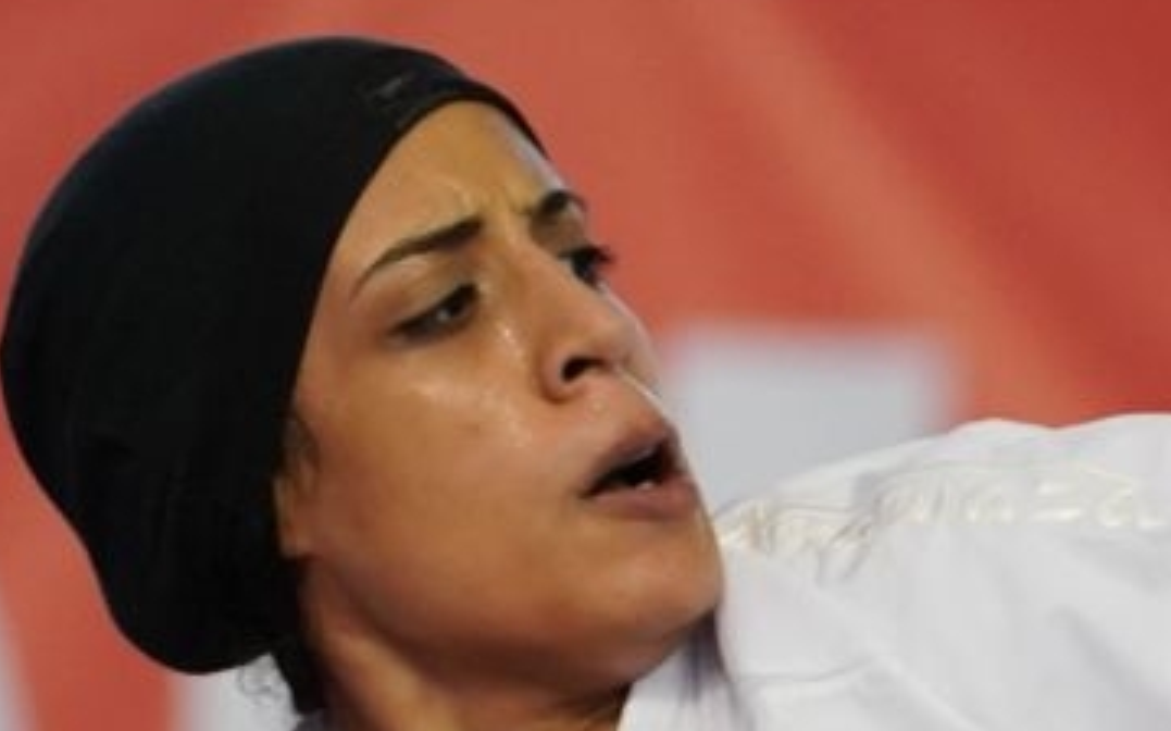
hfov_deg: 2.2
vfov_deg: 1.4
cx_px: 1667
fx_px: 30814
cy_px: 1126
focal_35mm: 966
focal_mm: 189
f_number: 2.8
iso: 2000
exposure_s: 1/1000
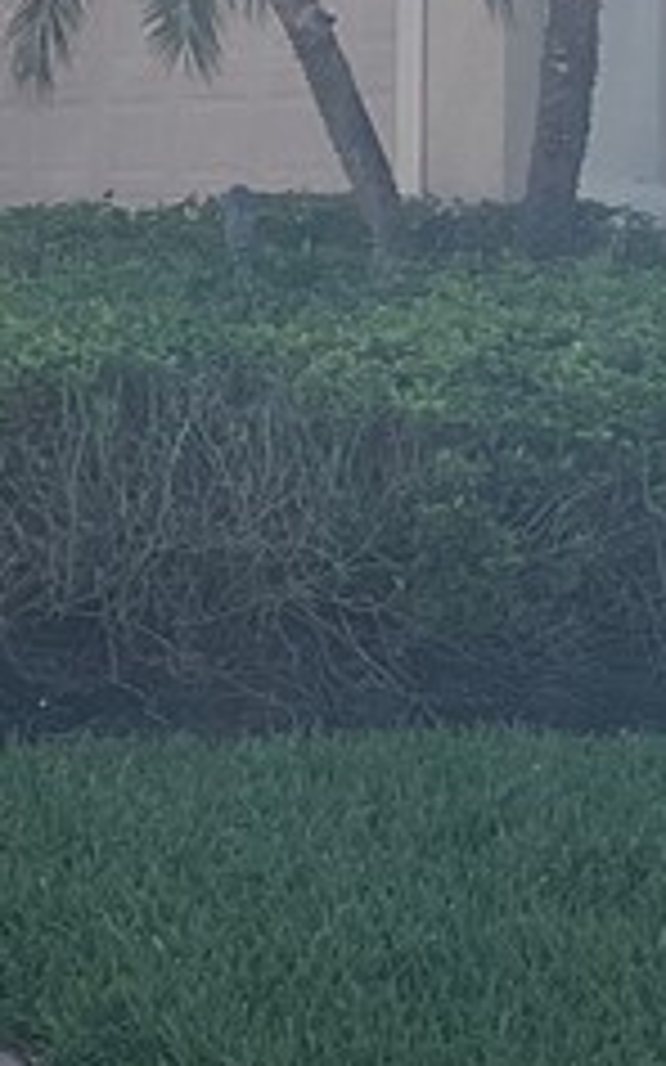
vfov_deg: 15.5
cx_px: 212
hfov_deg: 9.8
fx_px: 3865
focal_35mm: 133
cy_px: 81
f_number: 1.8
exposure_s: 1/2427
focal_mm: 3
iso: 20
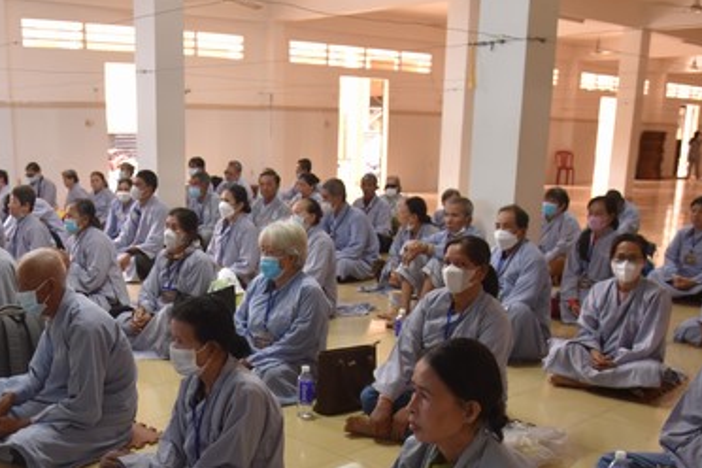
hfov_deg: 45.8
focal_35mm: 42
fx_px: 819
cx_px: 245
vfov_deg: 31.2
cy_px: 368
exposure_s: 1/60
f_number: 4
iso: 1800
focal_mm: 24
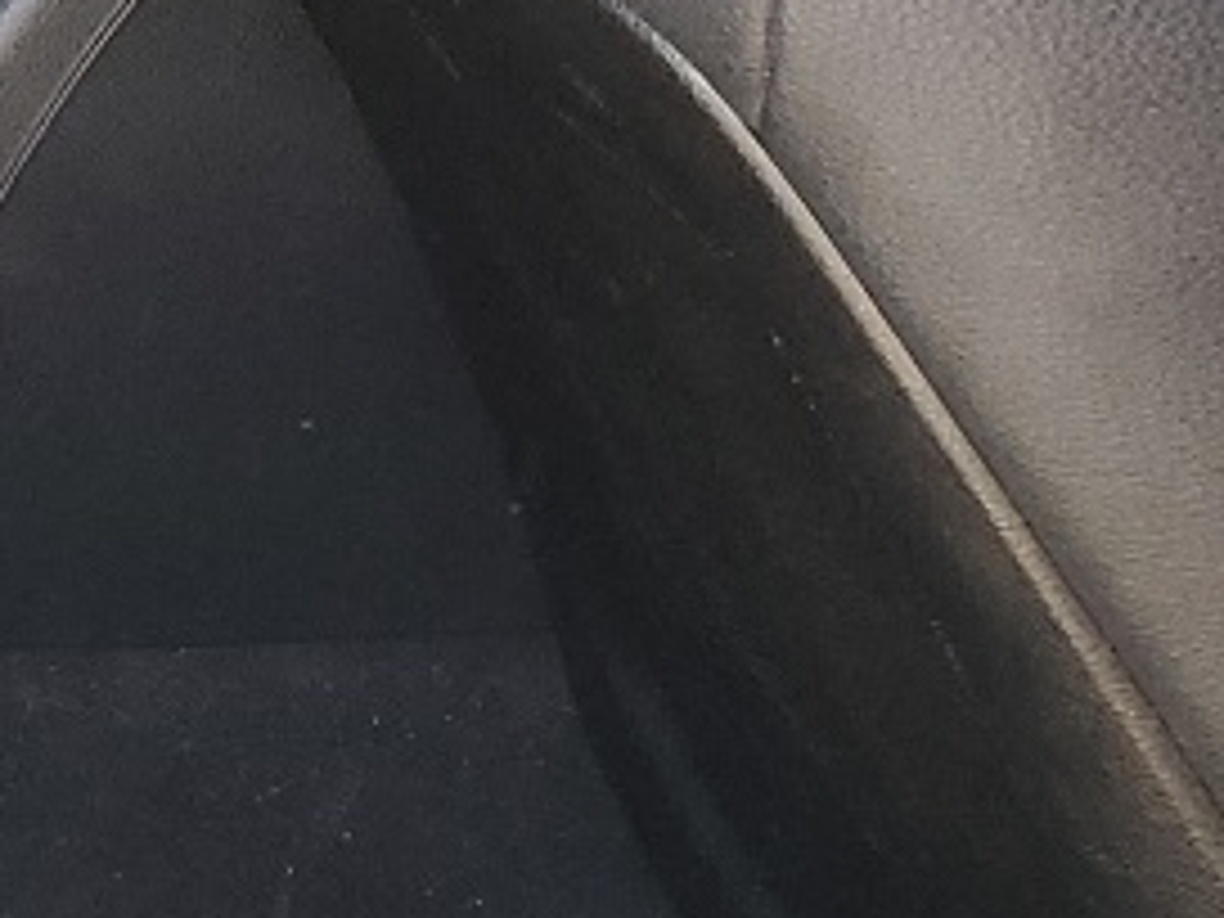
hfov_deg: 10.4
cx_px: -2074
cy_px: -243
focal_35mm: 153
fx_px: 5410
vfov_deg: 9.5
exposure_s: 1/120
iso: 86
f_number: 1.5
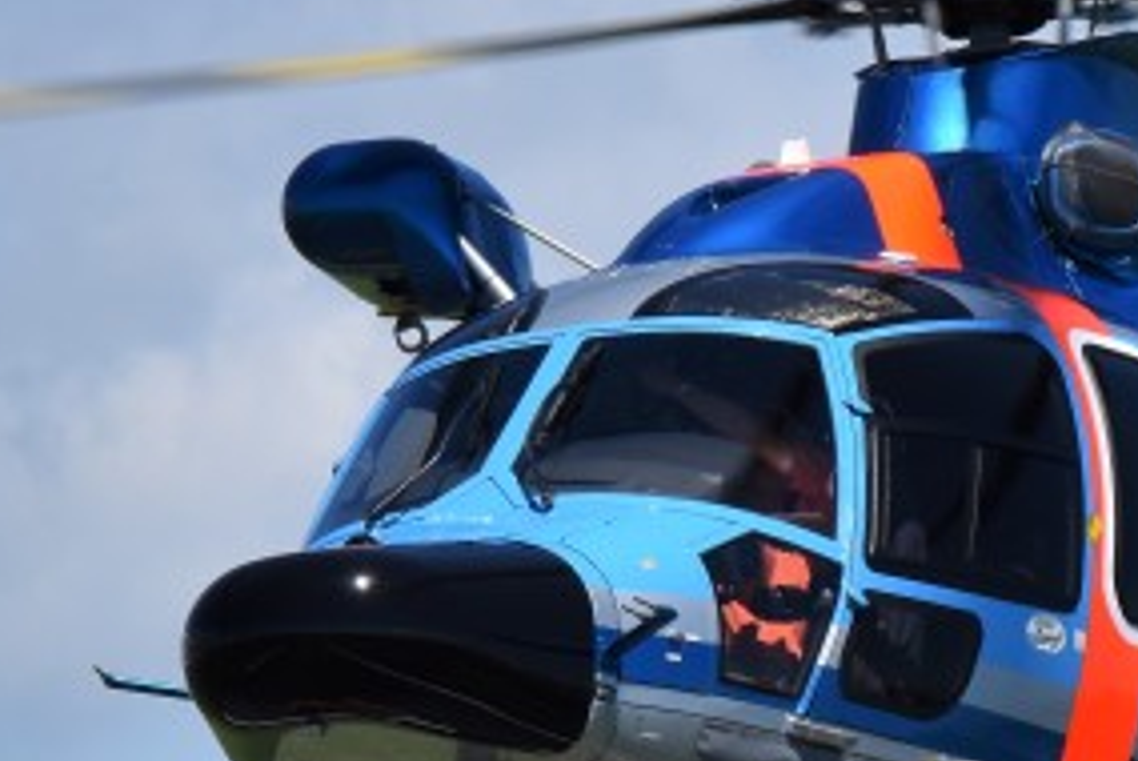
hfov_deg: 2.0
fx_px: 32054
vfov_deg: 1.4
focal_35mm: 1013
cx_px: 1258
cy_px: 591
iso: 100
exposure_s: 1/250
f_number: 11
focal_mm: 300
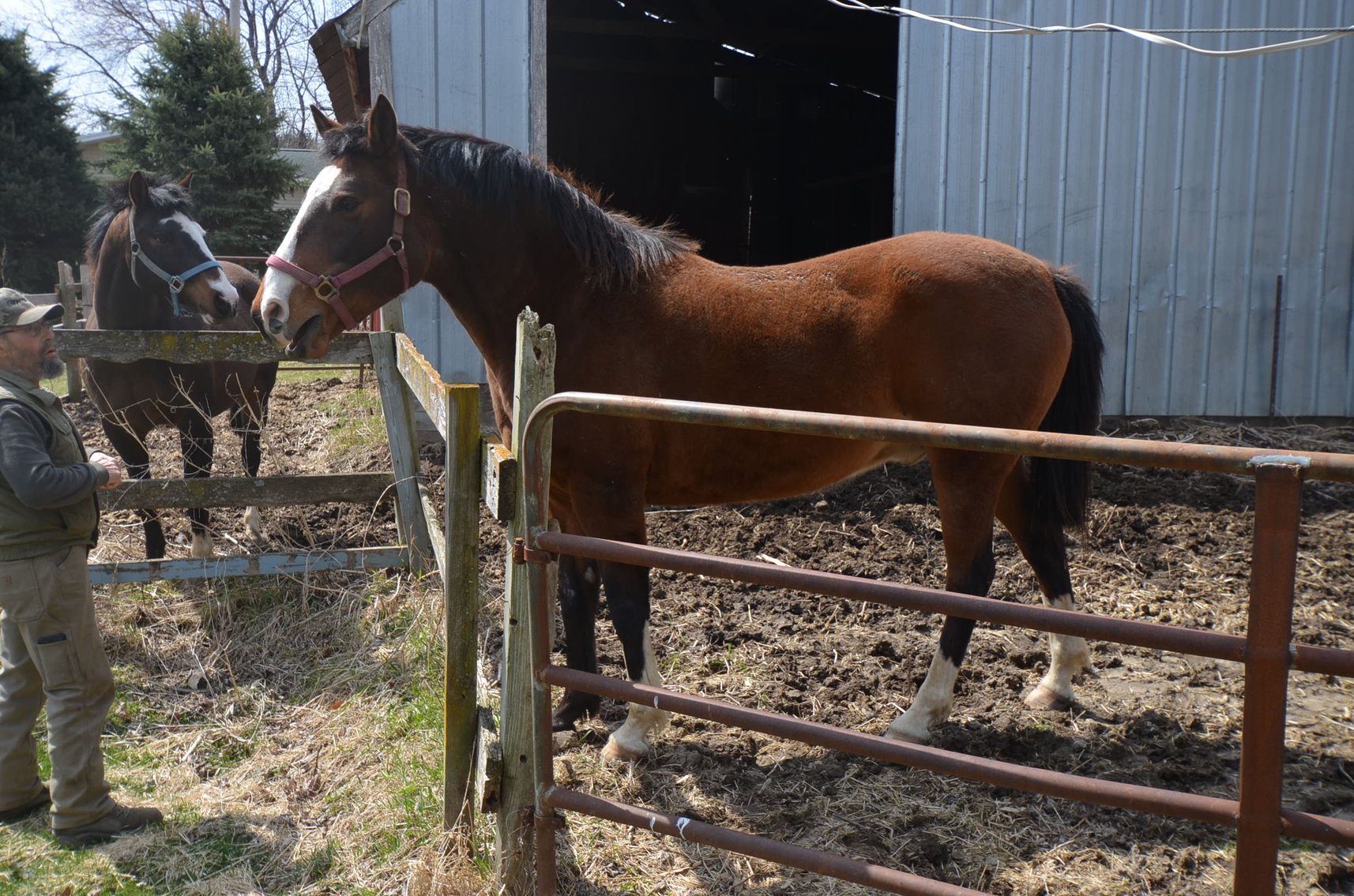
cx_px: 677
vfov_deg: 36.7
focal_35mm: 36
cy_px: 448
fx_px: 1351
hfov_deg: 53.2
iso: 200
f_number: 8
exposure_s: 1/250
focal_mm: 24
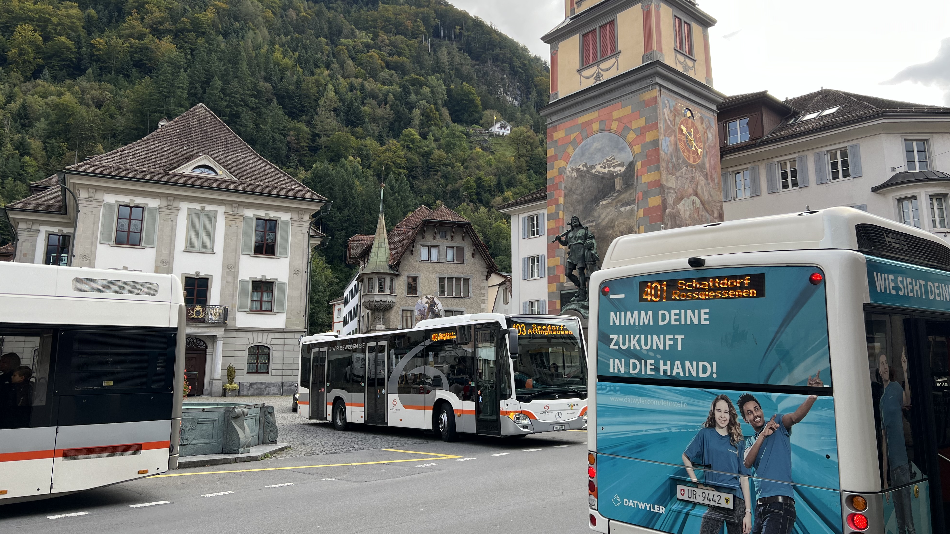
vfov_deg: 40.1
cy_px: 226
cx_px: 484
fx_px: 731
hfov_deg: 66.1
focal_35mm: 29
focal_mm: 5.7
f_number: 1.5
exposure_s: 1/840
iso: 50
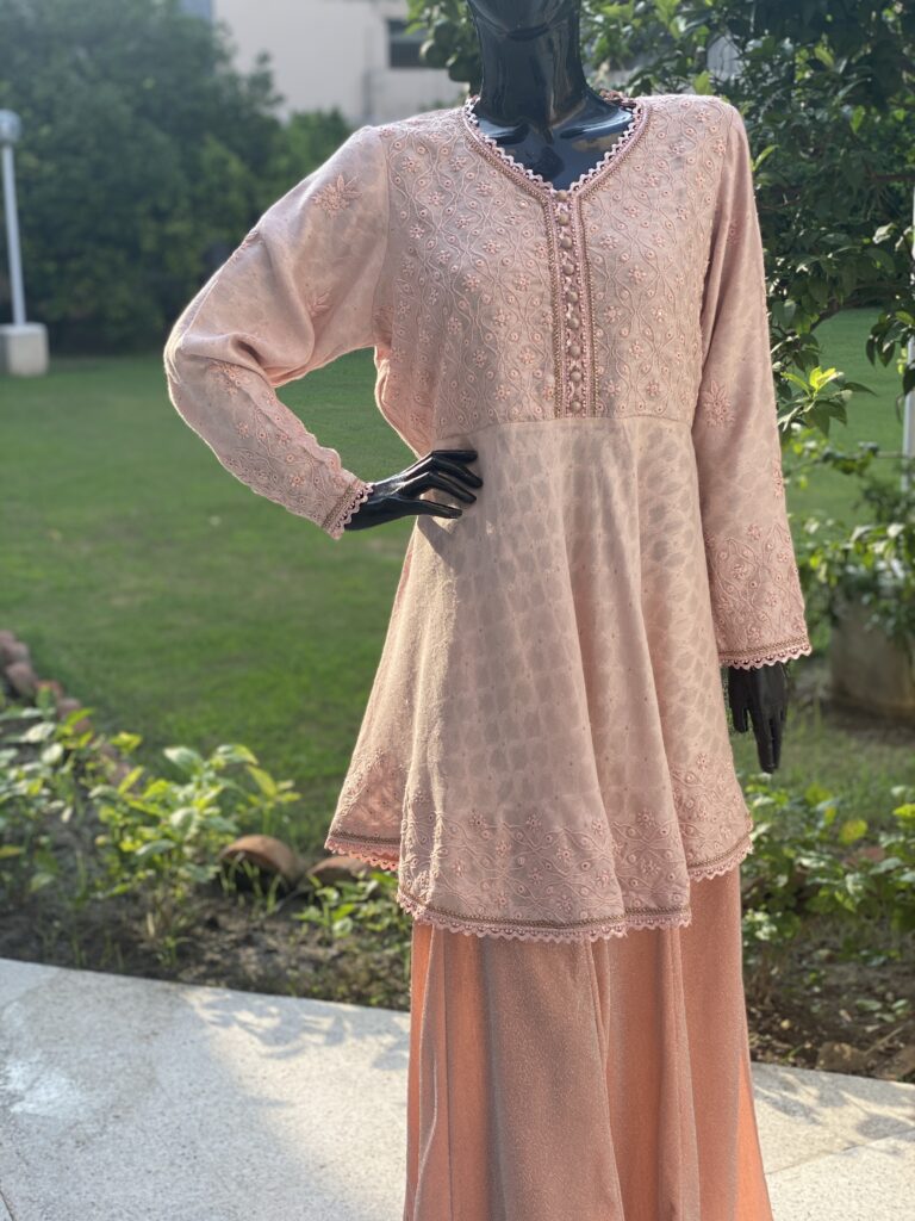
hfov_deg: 28.0
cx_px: 458
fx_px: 1833
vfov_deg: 36.8
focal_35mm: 52
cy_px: 610
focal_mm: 6
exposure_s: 1/272
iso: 20
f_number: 2
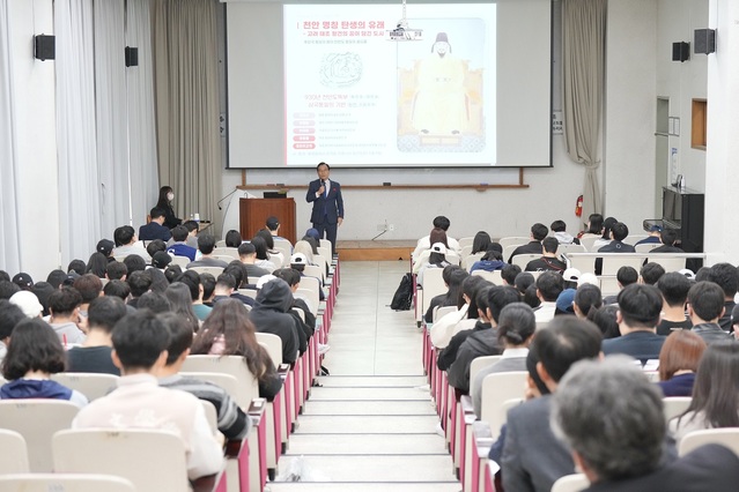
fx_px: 1437
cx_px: 370
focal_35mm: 70
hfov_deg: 28.8
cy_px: 246
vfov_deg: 19.5
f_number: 4
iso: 4000
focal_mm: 70
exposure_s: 1/160
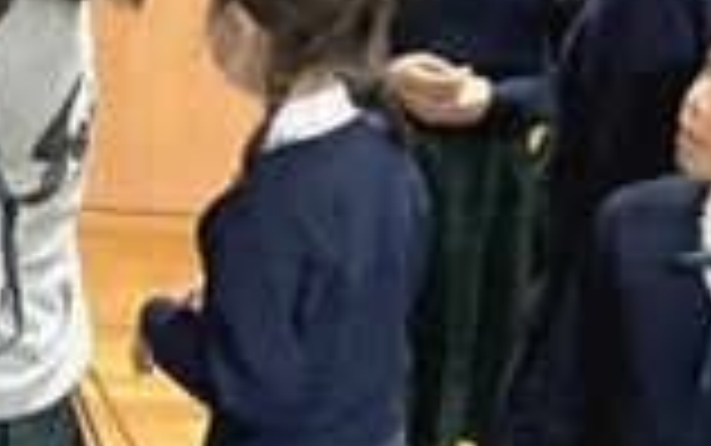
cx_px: 54
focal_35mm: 97
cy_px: 160
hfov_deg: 20.9
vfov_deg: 13.5
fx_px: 1881
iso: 250
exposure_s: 1/60
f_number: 1.8
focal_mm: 3
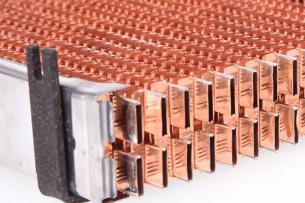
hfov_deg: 10.9
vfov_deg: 7.3
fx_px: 1594
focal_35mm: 188
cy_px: 104
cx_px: 255
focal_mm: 105
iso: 100
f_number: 14
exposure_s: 1/160
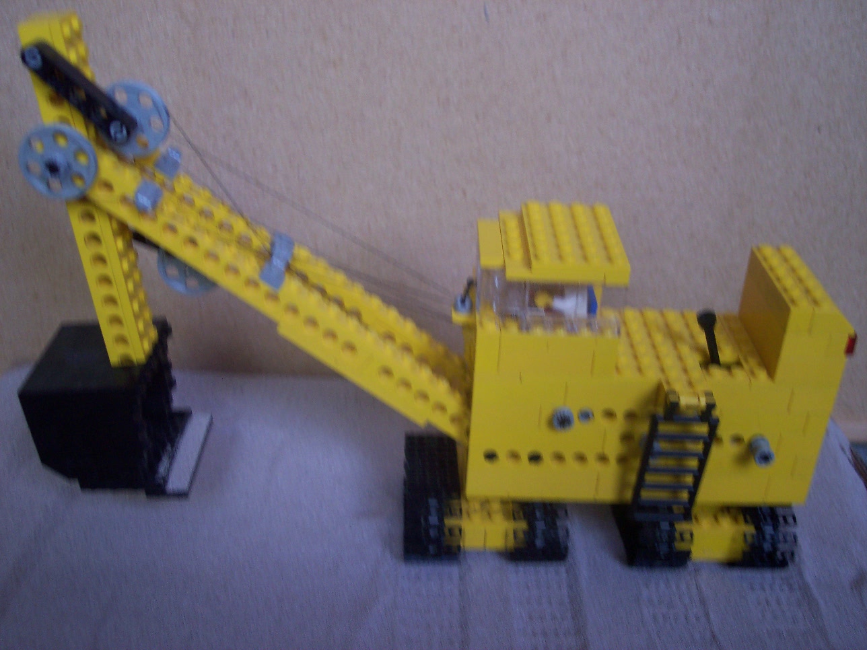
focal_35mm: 38
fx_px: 952
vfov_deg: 37.7
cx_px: 434
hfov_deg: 49.0
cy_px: 325
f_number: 2.8
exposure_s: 1/30
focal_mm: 8
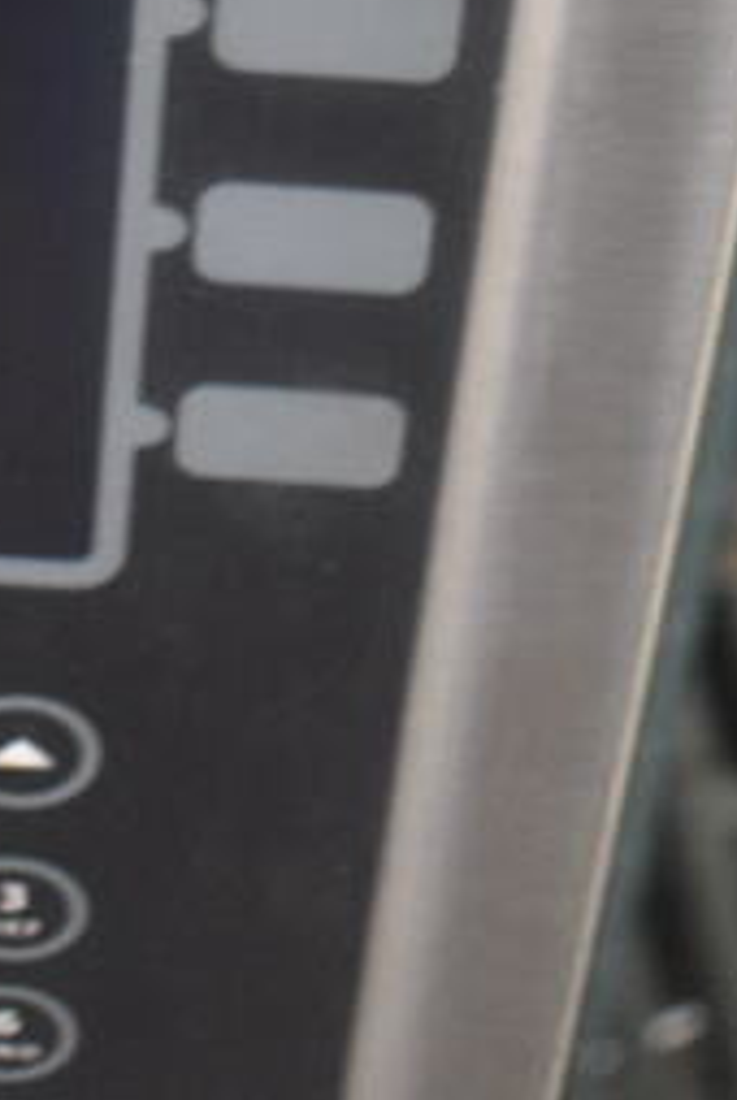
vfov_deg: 19.5
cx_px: 4
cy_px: -310
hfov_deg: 13.9
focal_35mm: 97
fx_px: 2970
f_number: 4
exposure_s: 1/60
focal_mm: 18
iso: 2000
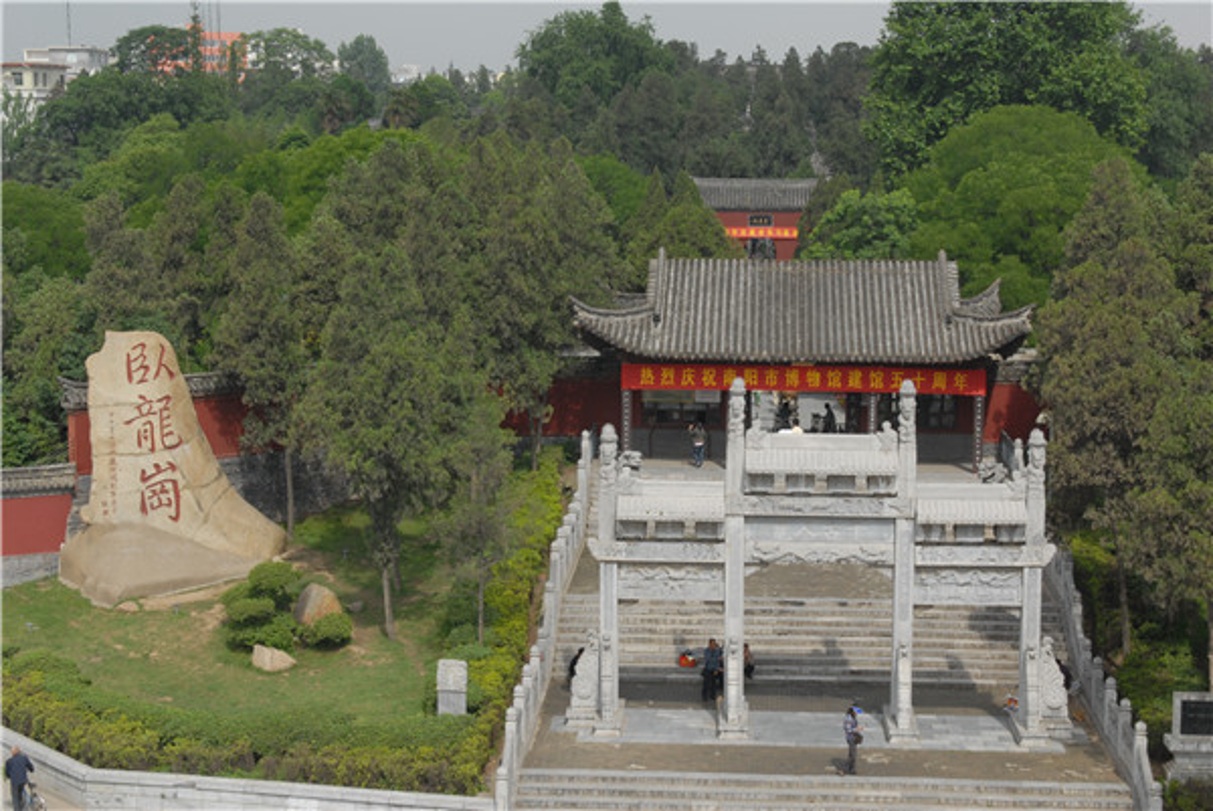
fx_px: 2124
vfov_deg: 21.6
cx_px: 606
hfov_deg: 31.9
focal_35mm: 63
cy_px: 406
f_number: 16
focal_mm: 42
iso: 200
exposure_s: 1/90
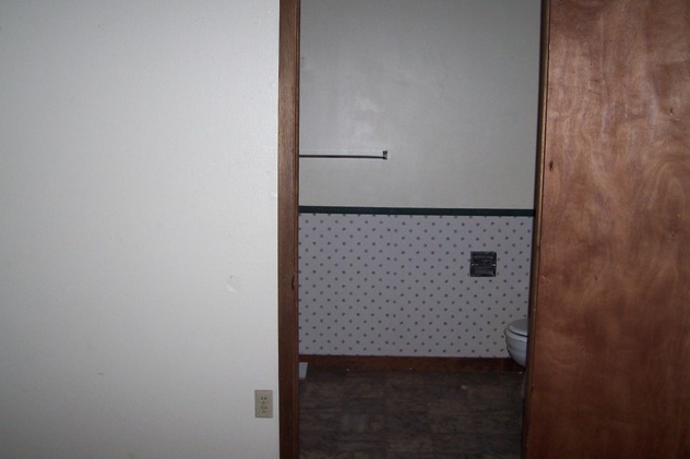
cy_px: 208
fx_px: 747
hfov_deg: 49.6
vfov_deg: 34.2
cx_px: 347
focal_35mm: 39
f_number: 2.8
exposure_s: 1/60
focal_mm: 5.6
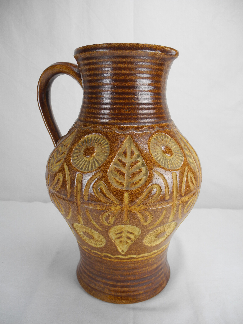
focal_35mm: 28
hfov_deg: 49.7
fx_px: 262
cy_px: 162
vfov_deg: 63.4
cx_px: 122
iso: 100
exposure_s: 1/83.7
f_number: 2.8
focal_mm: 6
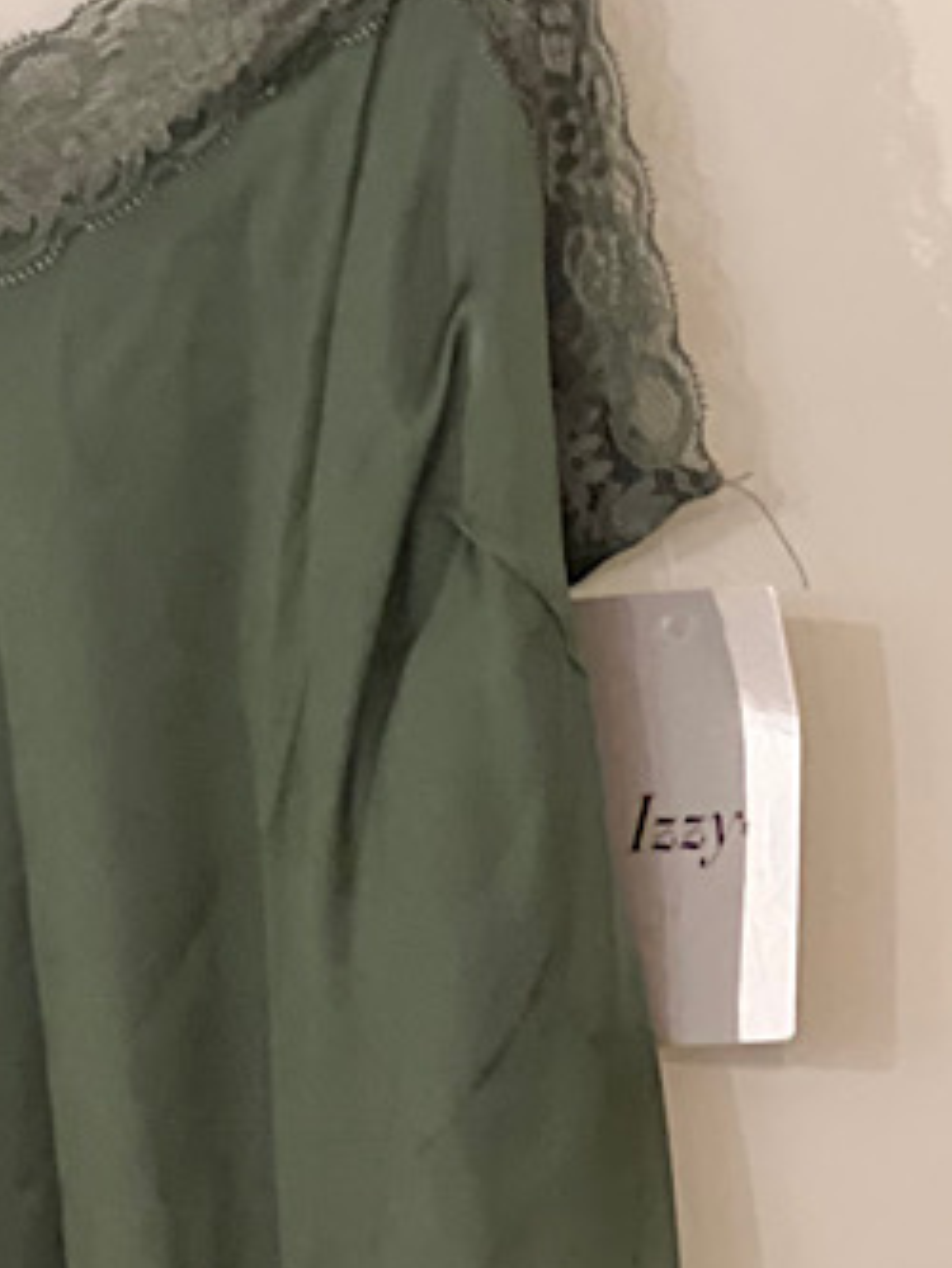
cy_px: 876
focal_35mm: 231
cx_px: -11
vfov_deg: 8.6
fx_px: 8465
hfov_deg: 6.4
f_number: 2.8
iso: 640
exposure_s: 1/14
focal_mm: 9
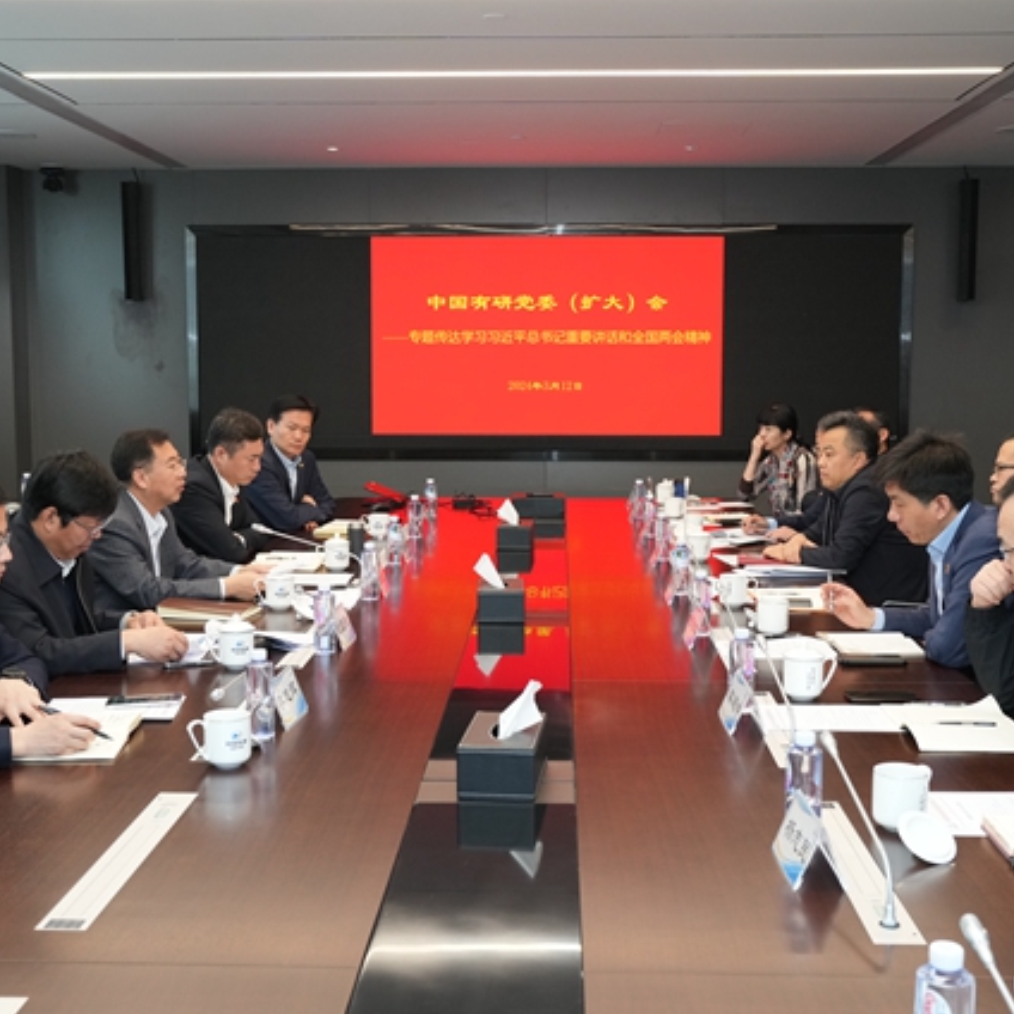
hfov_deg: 39.2
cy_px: 508
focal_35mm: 43
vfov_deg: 39.2
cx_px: 502
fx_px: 1425
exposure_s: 1/125
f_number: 5.6
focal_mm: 33
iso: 2000
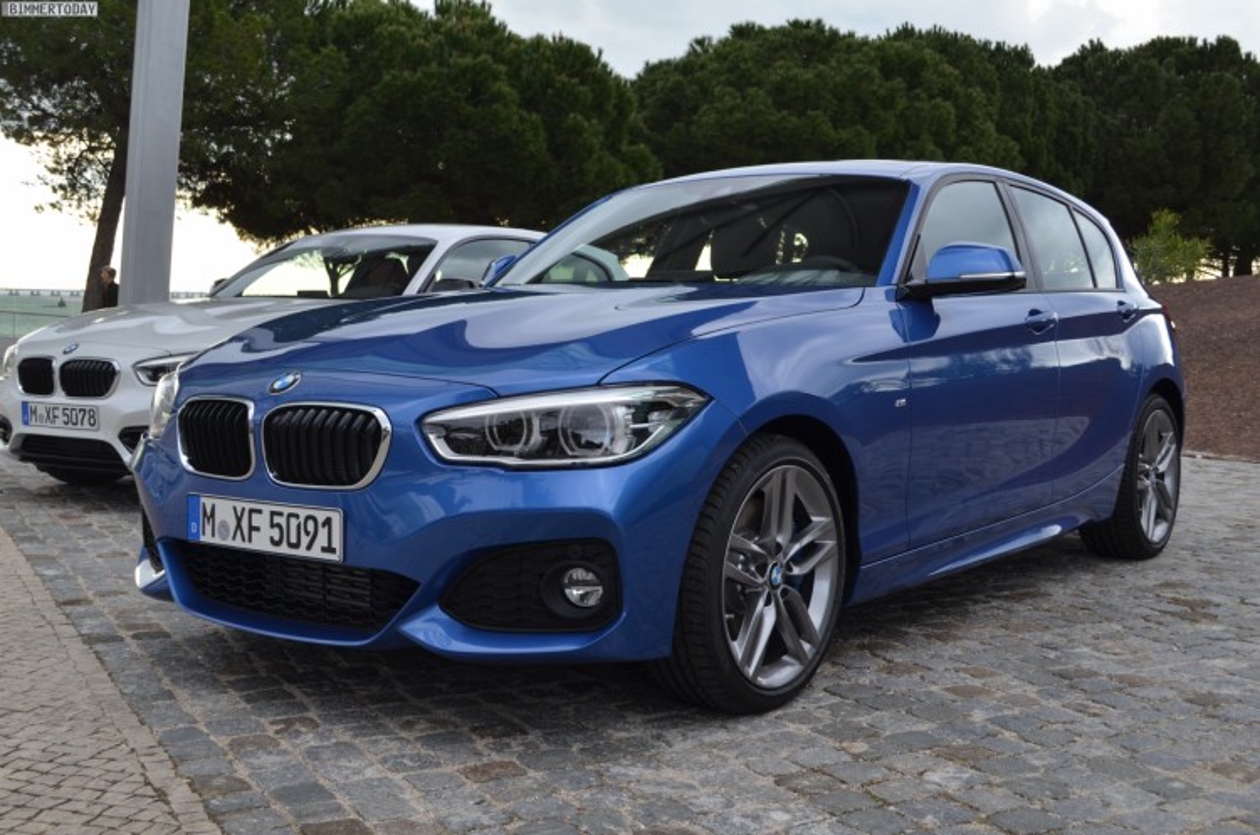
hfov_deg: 46.5
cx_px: 630
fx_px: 1467
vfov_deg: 31.8
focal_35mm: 42
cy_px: 418
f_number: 5.6
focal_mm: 28
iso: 200
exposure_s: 1/125
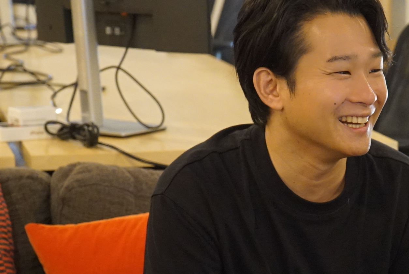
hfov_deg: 15.6
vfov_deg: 10.5
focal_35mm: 130
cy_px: 213
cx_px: 336
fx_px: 1478
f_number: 5
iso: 10000
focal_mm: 59
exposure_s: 1/160
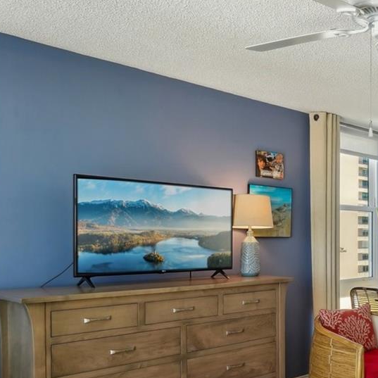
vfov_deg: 42.9
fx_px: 469
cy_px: 267
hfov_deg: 34.3
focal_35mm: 38
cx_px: 463
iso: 400
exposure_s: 1/80
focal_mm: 10
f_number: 8
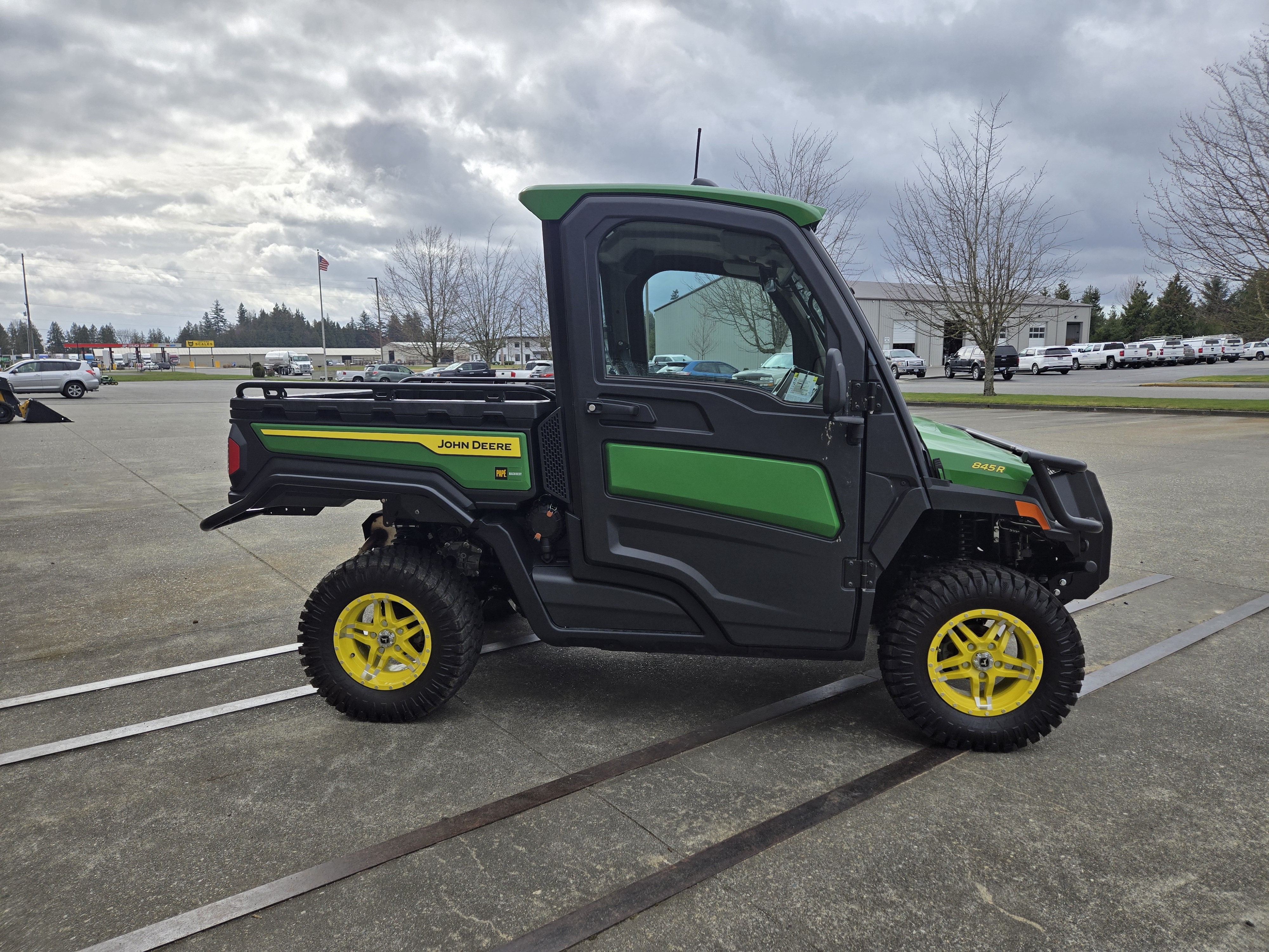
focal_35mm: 23
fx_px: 843
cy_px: 476
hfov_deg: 73.9
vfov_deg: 58.9
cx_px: 634
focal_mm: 5.4
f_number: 1.8
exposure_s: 1/2664
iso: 25
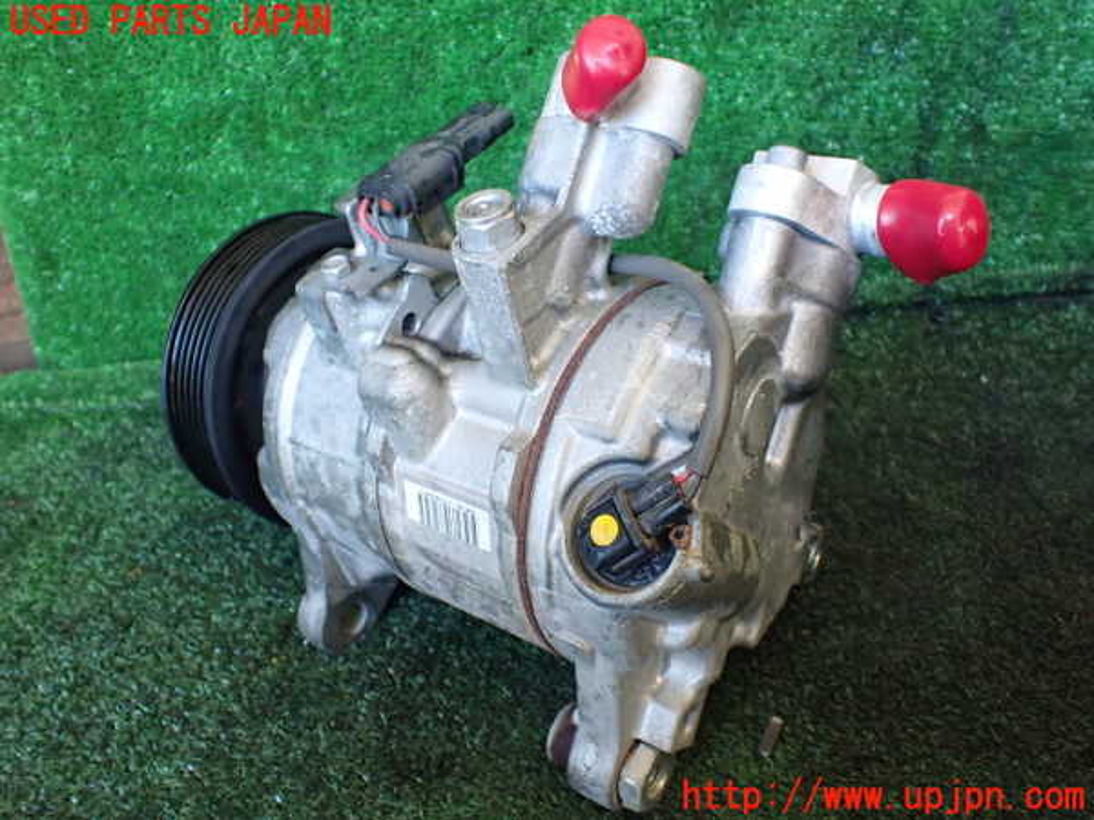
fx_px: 948
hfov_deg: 60.0
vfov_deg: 46.8
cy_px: 410
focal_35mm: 30
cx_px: 547
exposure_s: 1/100
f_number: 2.3
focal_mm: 5.4
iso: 800
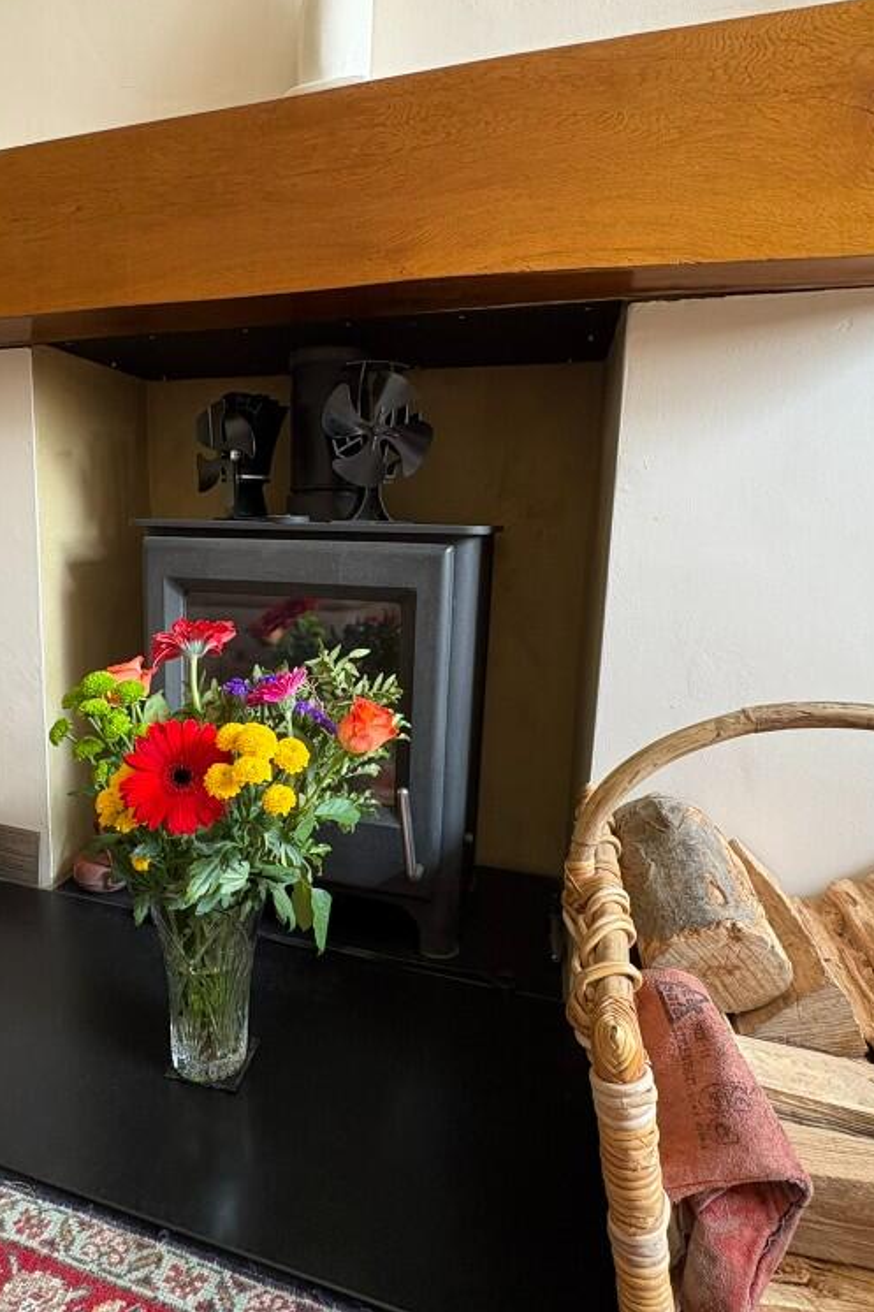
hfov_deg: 60.7
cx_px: 304
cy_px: 638
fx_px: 729
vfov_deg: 84.0
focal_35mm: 20
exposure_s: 1/62
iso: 250
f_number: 2.2
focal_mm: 2.22
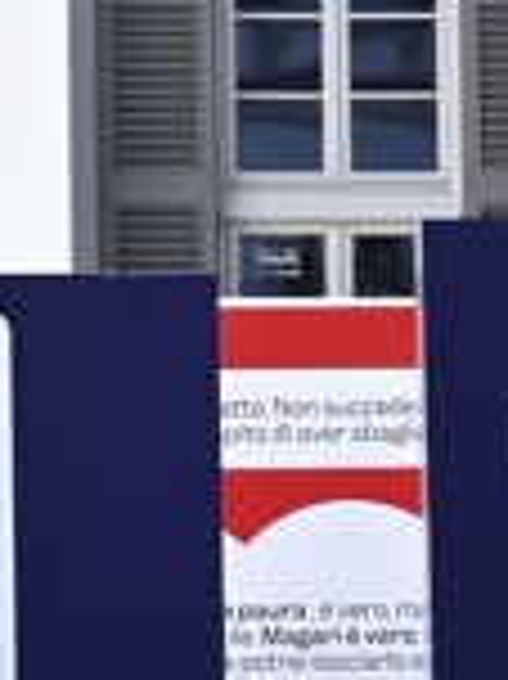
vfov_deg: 8.9
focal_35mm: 222
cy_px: 315
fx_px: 4350
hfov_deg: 6.7
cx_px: 135
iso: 320
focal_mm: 29
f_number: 8
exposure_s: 1/125
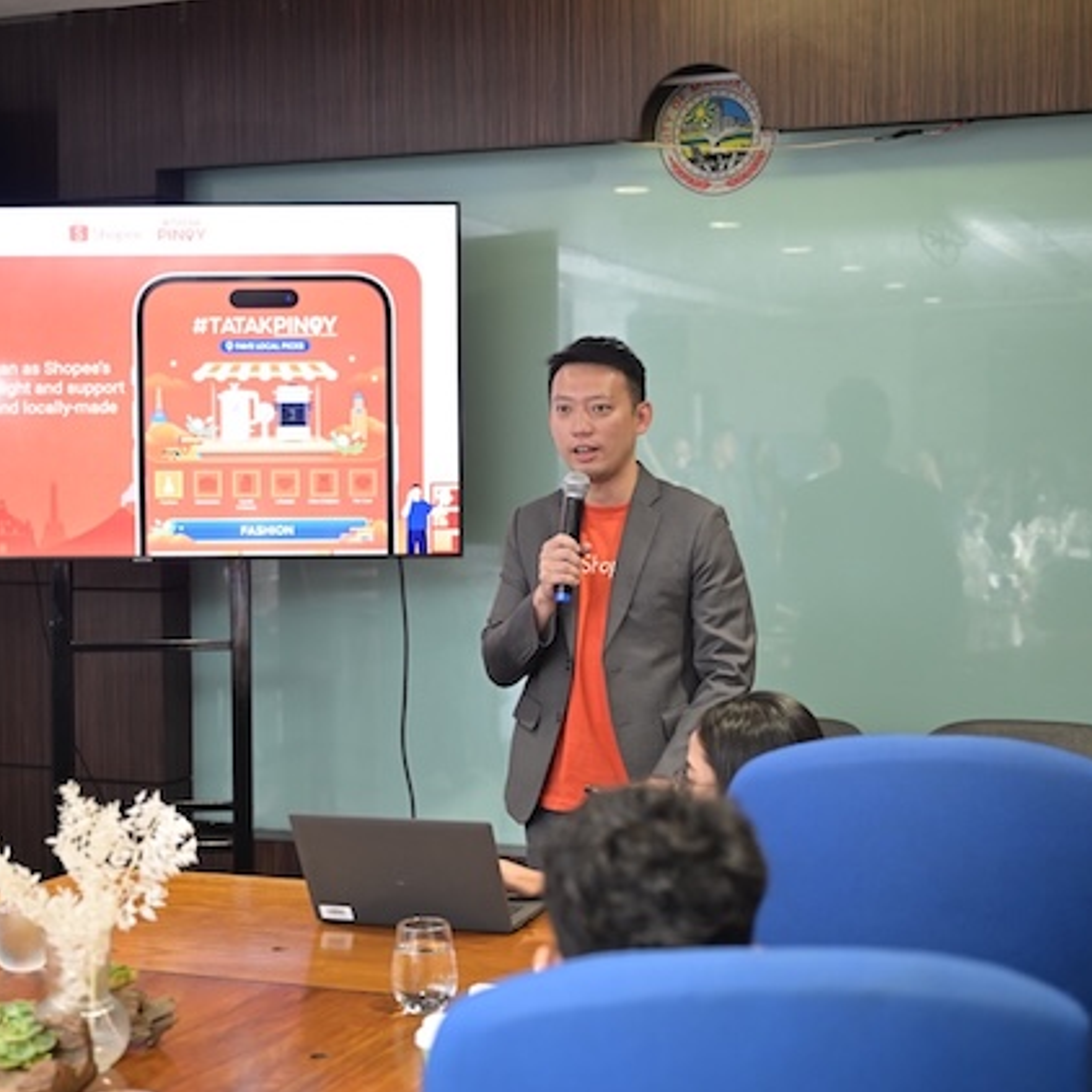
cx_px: 507
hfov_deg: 29.5
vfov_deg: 29.6
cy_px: 550
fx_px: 2070
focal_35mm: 58
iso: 1600
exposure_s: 1/200
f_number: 2.8
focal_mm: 45
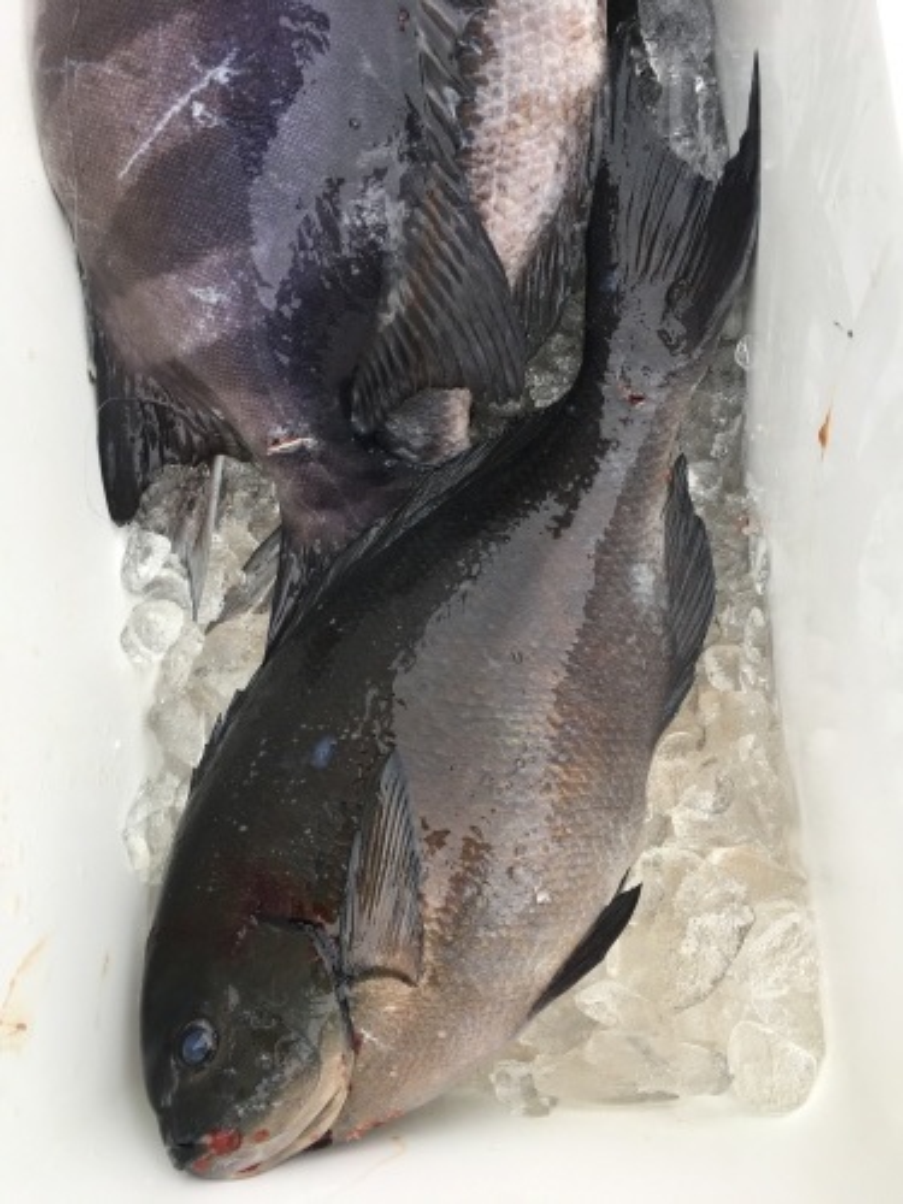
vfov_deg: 61.7
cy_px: 602
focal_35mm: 29
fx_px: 1009
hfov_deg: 48.2
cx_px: 452
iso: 25
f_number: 2.2
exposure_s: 1/60
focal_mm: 4.15
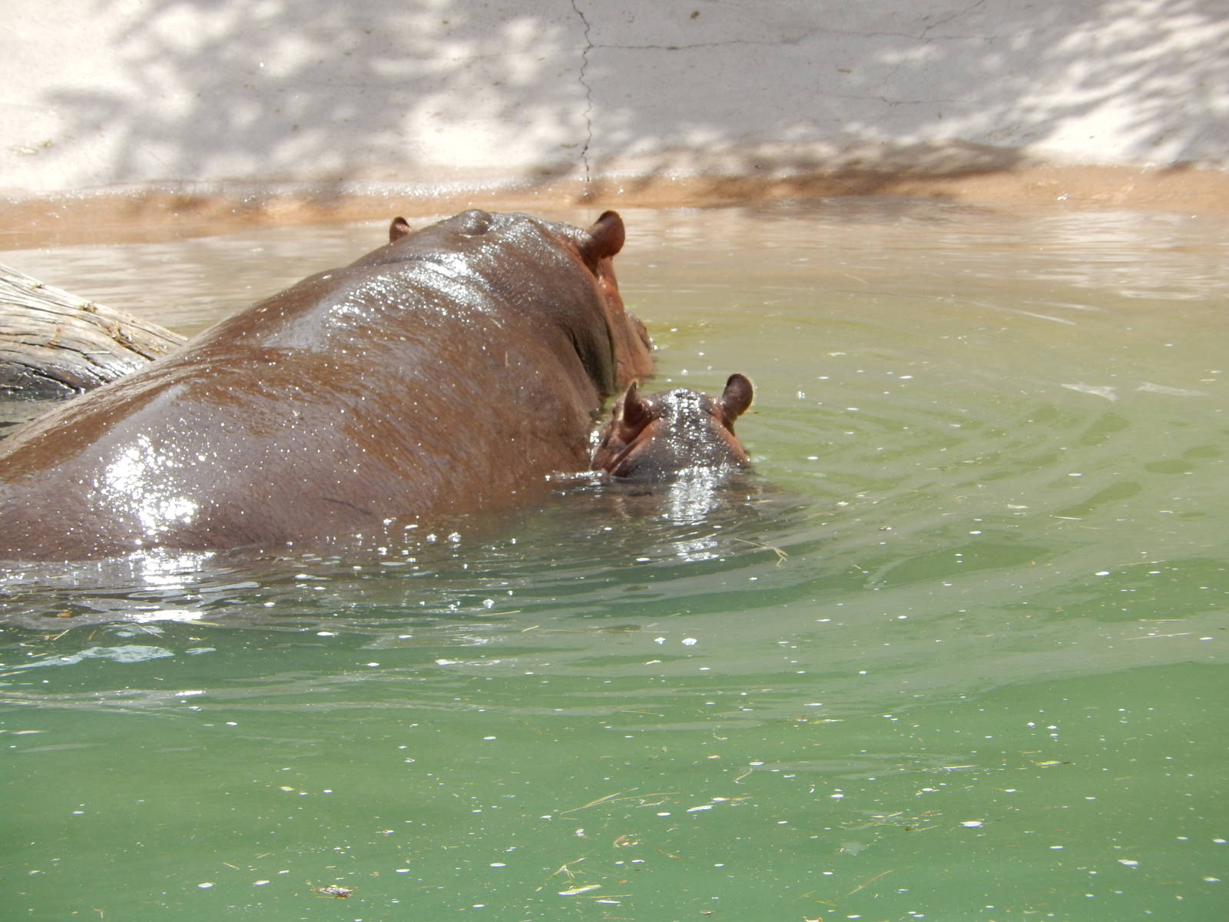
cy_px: 461
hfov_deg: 7.4
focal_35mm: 267
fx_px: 9480
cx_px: 614
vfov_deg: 5.6
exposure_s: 1/320
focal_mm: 47.8
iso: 125
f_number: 5.9
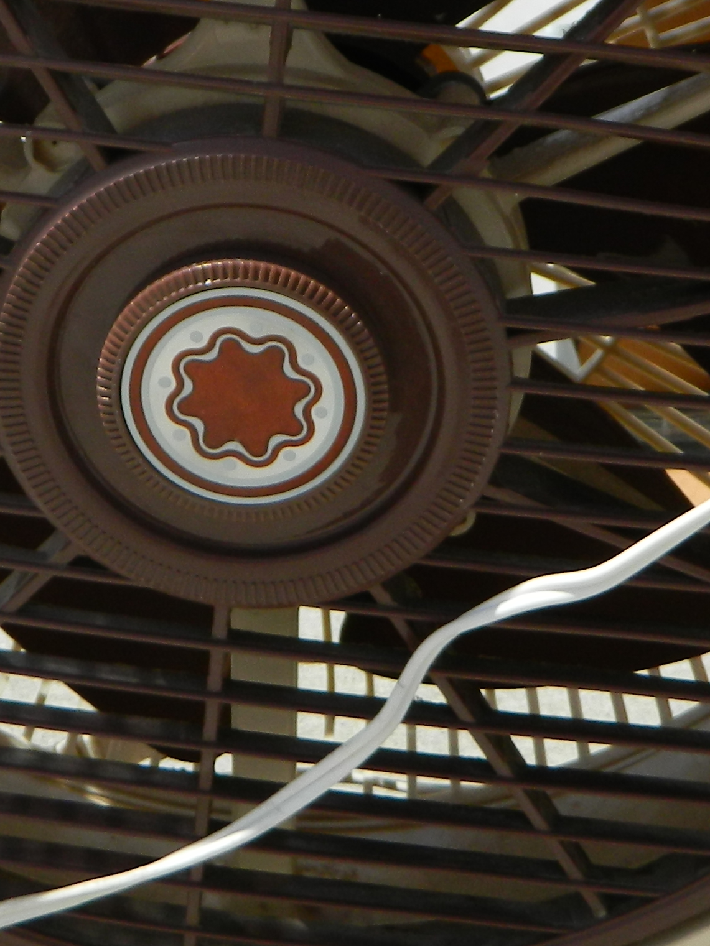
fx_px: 1941
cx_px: 261
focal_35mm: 71
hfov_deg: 20.7
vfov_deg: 27.1
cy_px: 243
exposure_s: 1/800
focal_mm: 4.5
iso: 80
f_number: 3.1
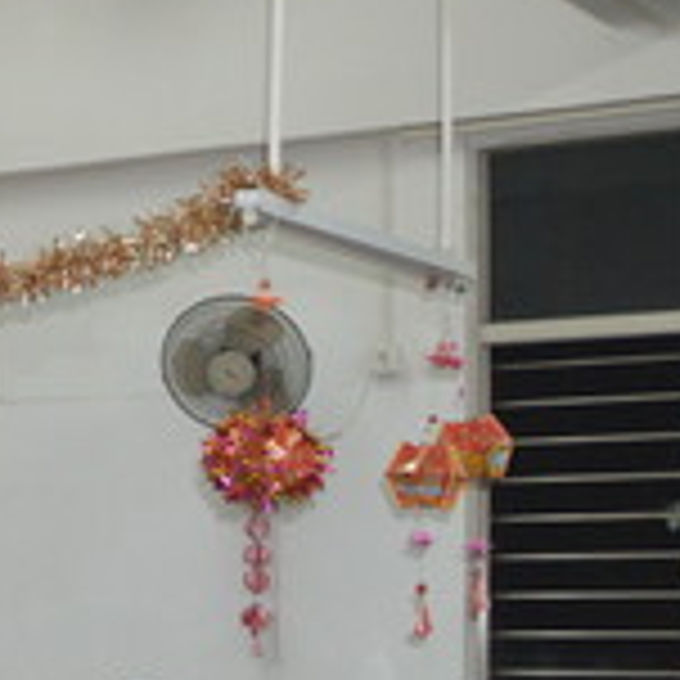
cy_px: 624
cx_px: -748
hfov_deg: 13.6
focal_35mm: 106
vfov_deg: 16.2
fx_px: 2356
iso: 1000
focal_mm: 18
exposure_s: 1/60
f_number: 3.5
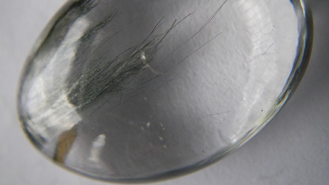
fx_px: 366
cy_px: 63
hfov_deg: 48.4
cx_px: 166
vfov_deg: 28.2
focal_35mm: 42
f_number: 3.3
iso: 50
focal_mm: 6.3
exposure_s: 1/117
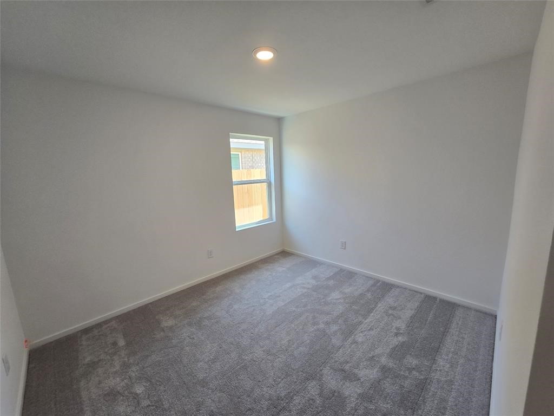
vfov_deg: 89.9
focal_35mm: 13
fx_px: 208
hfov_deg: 106.2
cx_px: 277
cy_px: 208
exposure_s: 1/60
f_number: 2.2
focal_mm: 2.2
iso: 80
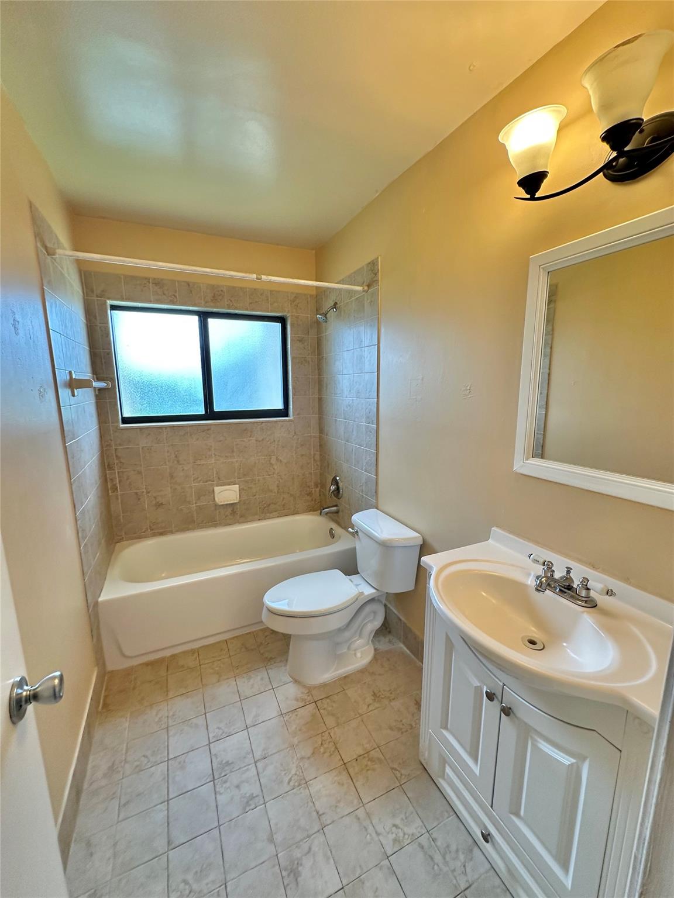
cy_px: 449
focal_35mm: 14
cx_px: 337
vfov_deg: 102.1
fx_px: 363
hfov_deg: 85.7
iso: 125
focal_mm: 2.22
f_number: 2.2
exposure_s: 1/120
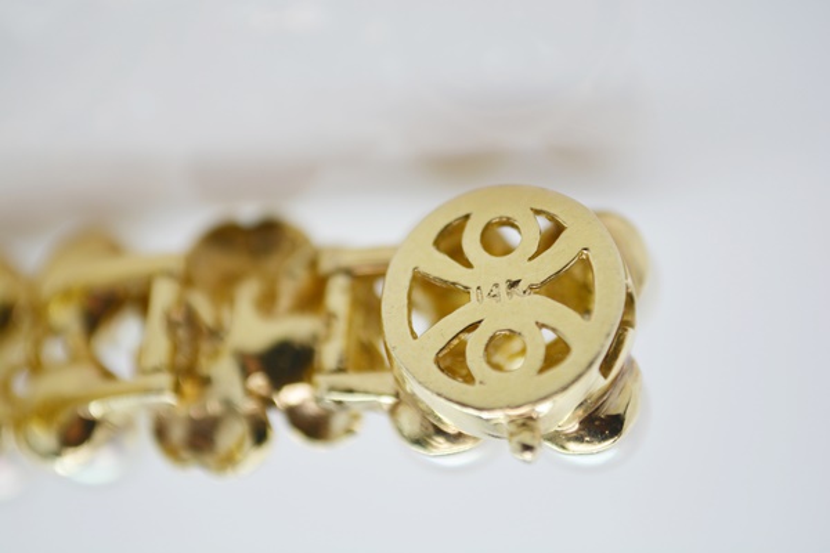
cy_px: 276
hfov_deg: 24.6
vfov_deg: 16.6
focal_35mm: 82
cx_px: 415
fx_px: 1902
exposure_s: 1/125
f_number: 5.6
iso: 280
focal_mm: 55
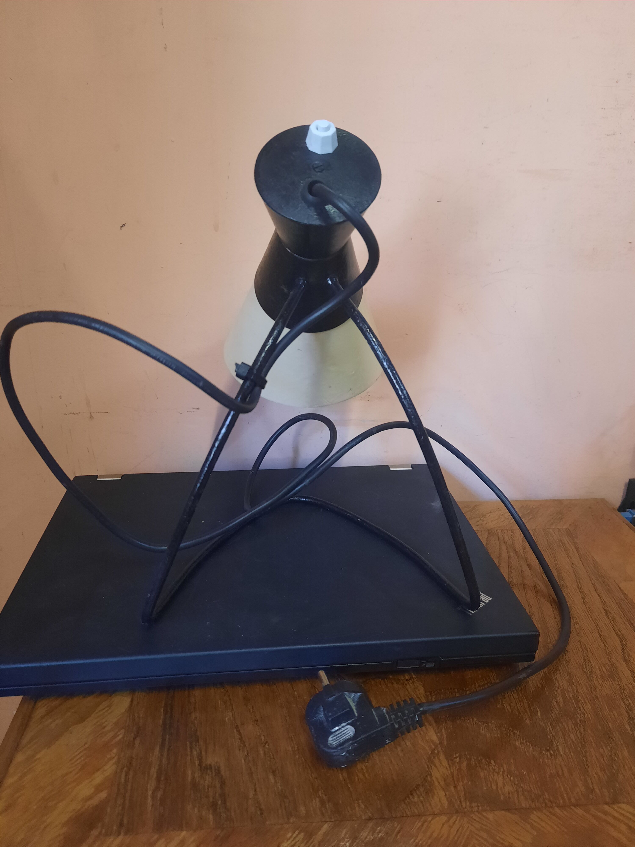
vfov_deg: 69.4
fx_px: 611
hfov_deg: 54.9
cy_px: 424
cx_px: 318
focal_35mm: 25
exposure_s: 1/25
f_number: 2
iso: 320
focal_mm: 4.6
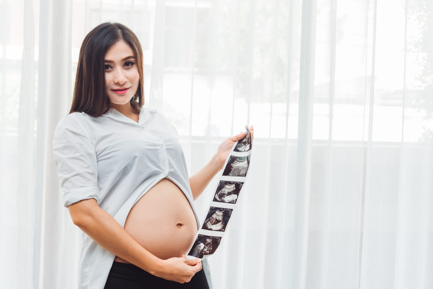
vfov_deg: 27.0
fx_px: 602
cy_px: 144
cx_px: 216
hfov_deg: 39.6
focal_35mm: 50
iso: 400
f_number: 4.5
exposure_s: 1/80
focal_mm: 50
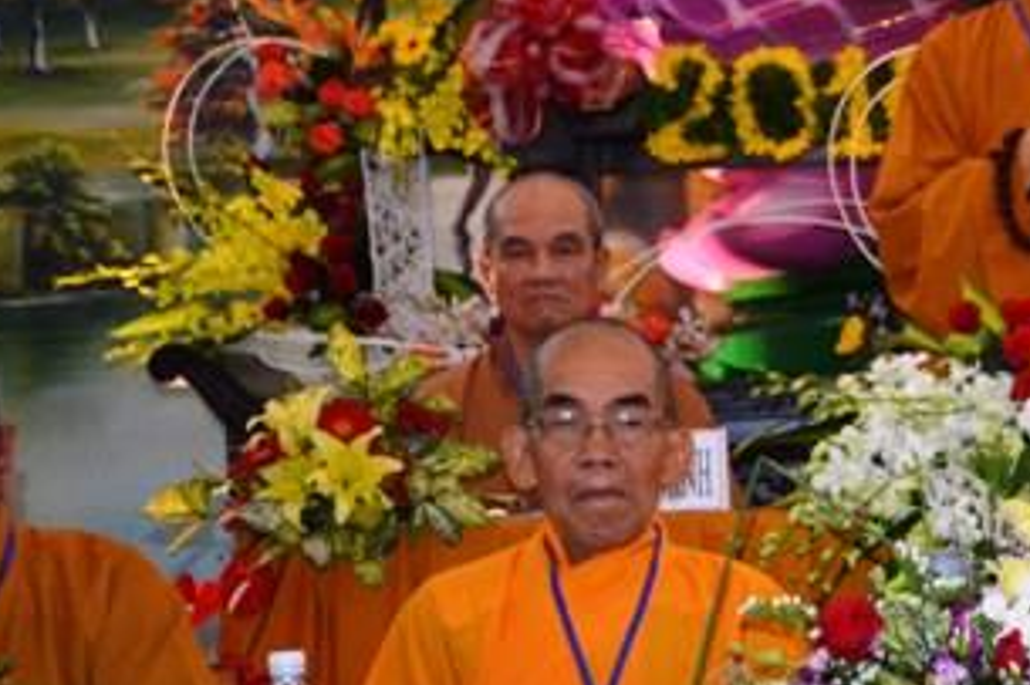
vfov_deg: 7.9
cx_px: 1057
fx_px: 4948
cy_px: 469
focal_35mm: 173
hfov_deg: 11.7
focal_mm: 55
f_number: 5.6
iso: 1400
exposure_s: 1/60
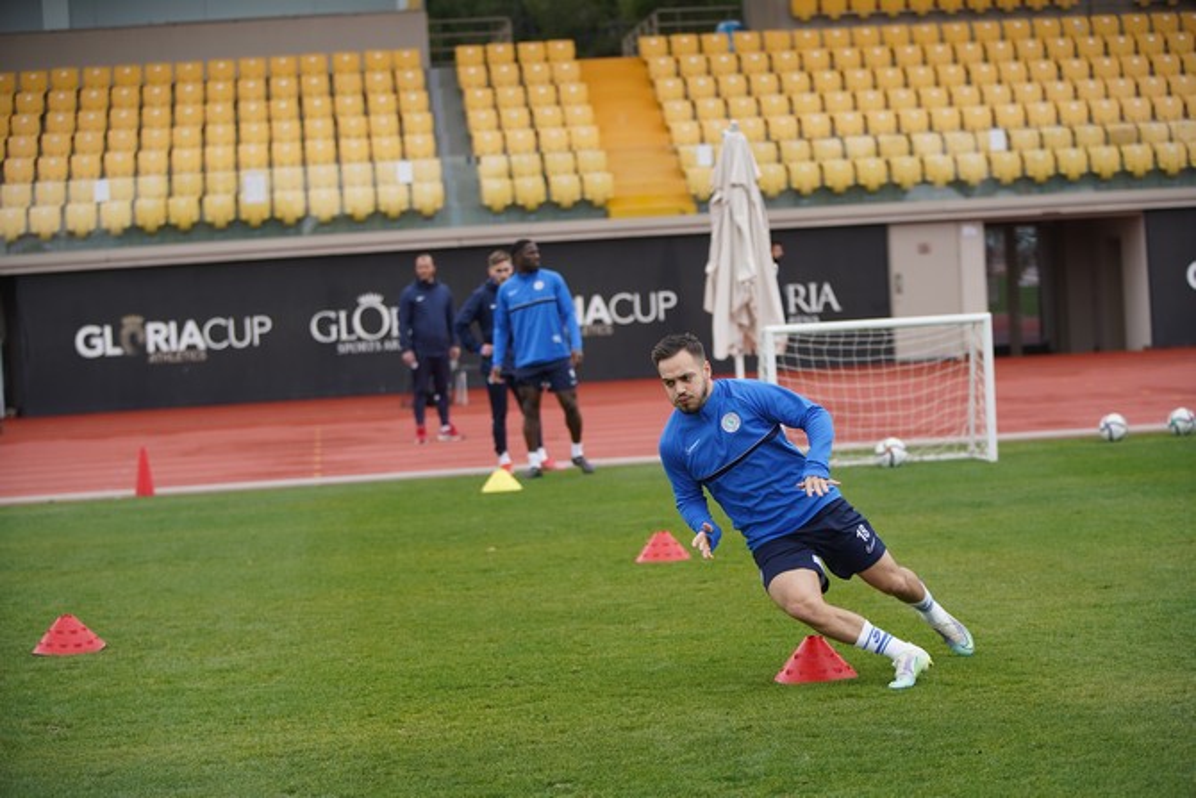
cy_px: 399
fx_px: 3157
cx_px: 598
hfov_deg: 21.5
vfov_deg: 14.4
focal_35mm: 95
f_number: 2.8
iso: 320
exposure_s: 1/1600
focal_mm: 95
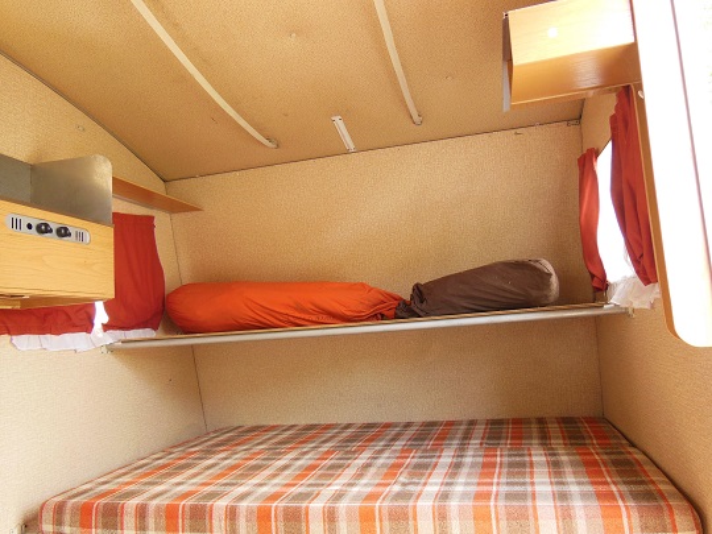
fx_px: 514
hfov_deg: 69.4
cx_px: 356
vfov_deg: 54.9
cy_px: 267
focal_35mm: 25
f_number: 3.5
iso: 250
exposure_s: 1/30
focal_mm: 4.5
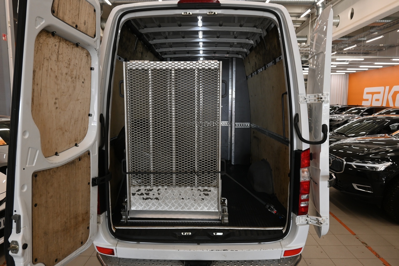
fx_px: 299
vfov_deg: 47.9
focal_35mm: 27
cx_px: 200
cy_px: 133
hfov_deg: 67.4
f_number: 5
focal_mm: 18
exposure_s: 1/100
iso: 500
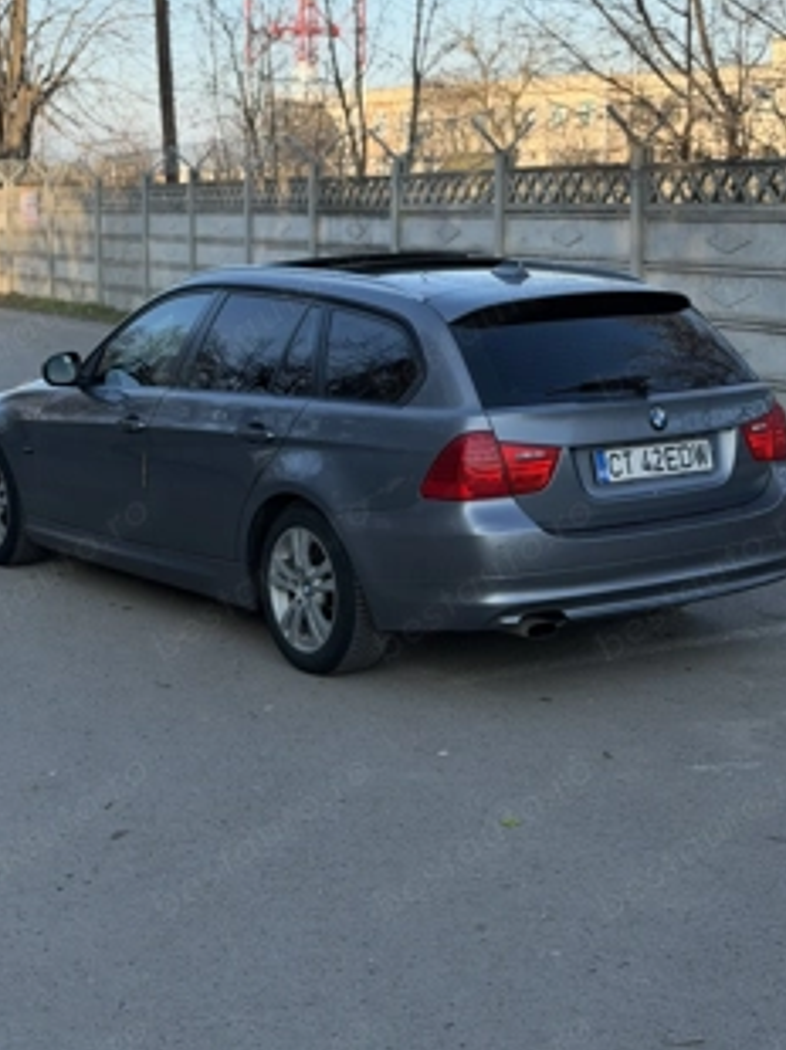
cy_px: 379
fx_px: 1880
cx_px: 393
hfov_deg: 23.6
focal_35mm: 62
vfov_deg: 31.1
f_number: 1.78
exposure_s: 1/1264
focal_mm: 6.76
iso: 64
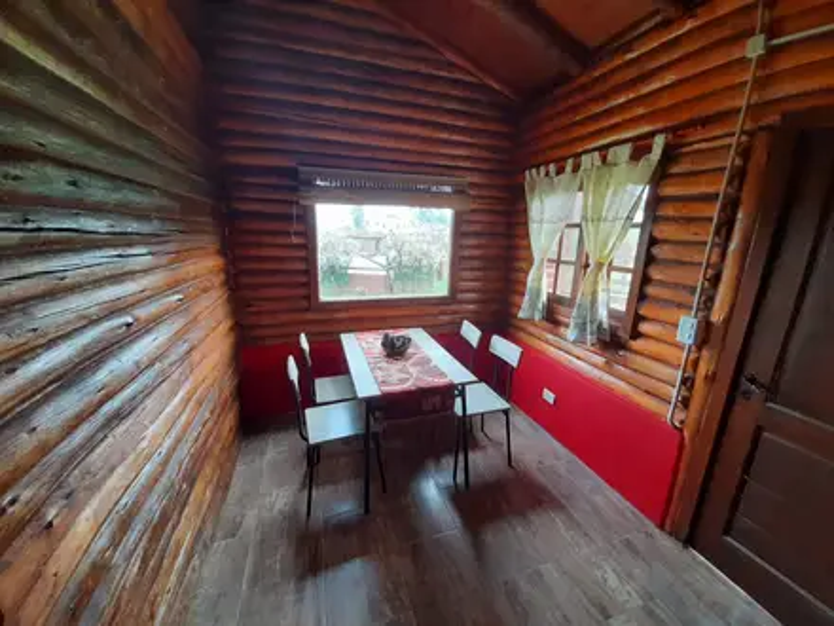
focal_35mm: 13
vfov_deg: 89.9
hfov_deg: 106.2
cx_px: 417
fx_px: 313
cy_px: 313
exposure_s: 1/33
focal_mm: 1.42
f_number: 2.2
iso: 200
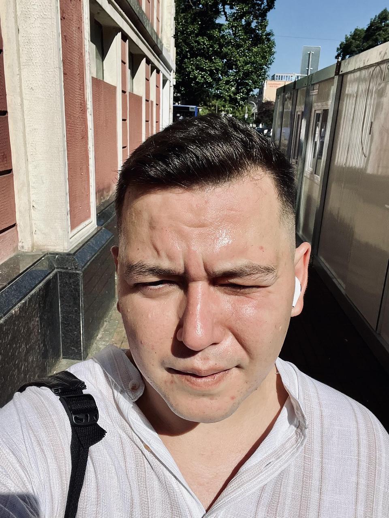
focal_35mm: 30
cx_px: 194
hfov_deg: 46.8
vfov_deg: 60.0
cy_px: 259
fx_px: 450
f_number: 2.2
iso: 32
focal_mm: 2.71
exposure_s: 1/1795
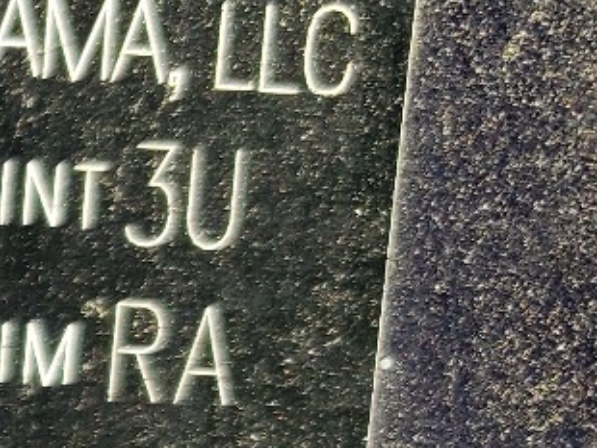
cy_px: 652
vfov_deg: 10.7
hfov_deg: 12.0
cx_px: -811
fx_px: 2313
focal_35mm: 134
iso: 50
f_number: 1.5
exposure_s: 1/909
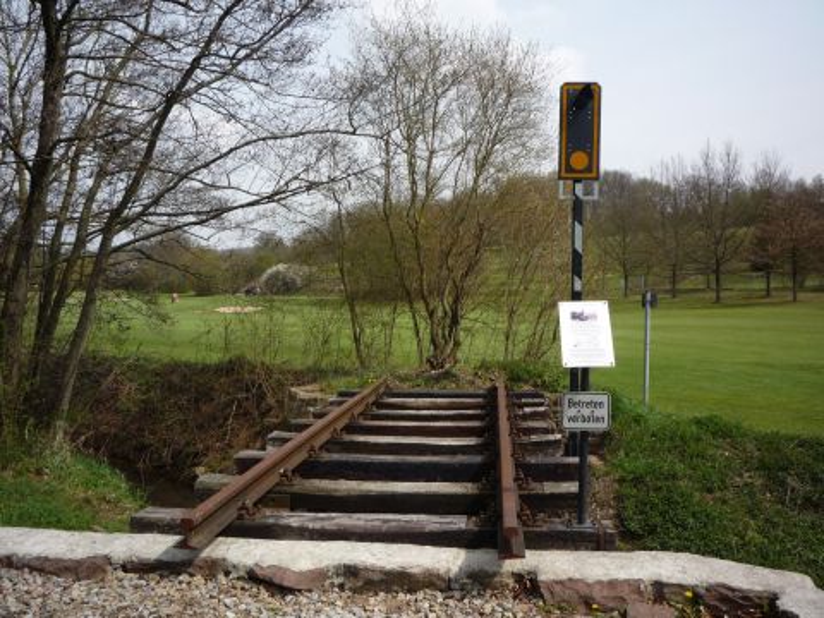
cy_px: 309
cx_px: 412
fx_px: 762
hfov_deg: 56.8
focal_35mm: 32
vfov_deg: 44.2
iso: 100
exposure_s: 1/400
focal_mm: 5.2
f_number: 5
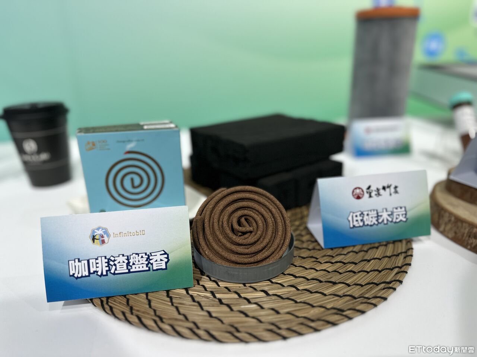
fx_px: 331
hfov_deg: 71.6
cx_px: 238
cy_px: 178
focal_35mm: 24
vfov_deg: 56.8
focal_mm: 6.86
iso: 80
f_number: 1.78
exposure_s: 1/120
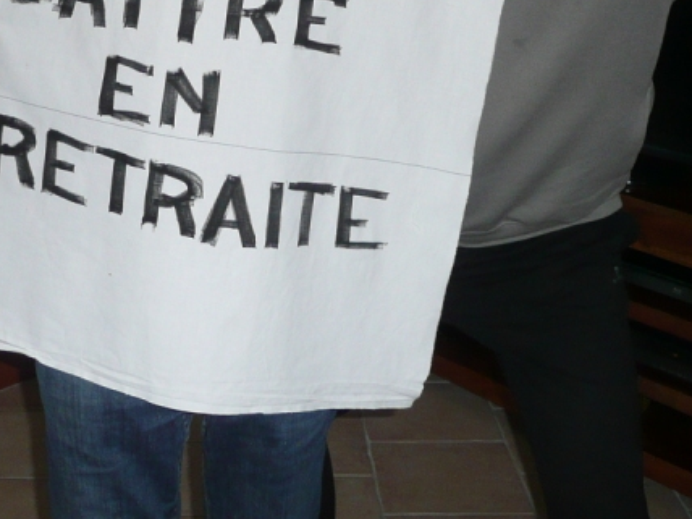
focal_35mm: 67
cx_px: 265
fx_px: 1339
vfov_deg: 20.8
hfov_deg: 28.9
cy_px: -63
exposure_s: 1/30
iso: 125
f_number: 3.3
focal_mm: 4.6
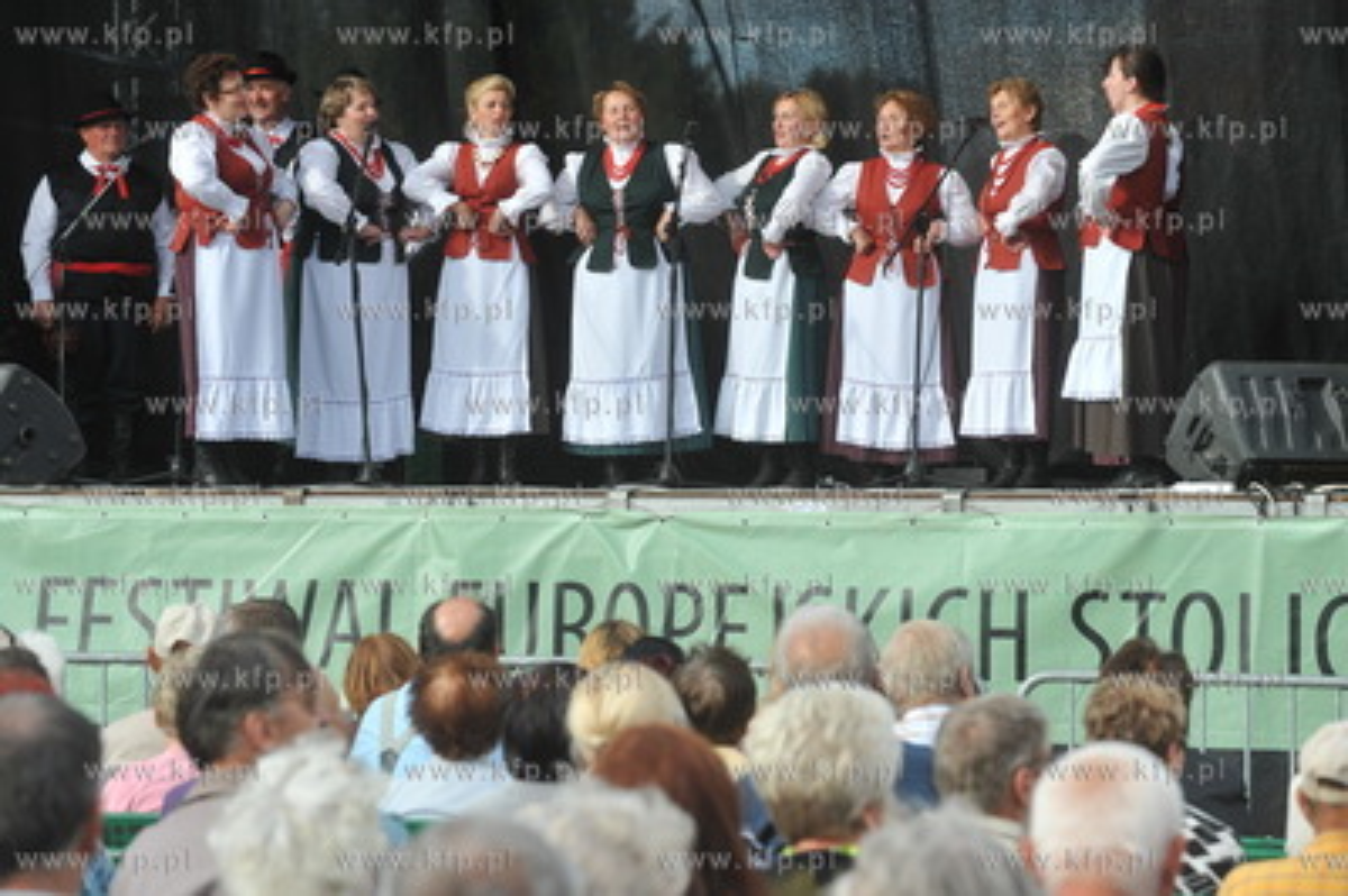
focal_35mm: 140
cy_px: 448
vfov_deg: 9.8
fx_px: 5238
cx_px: 674
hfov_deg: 14.7
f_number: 8
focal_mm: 140
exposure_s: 1/320
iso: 400
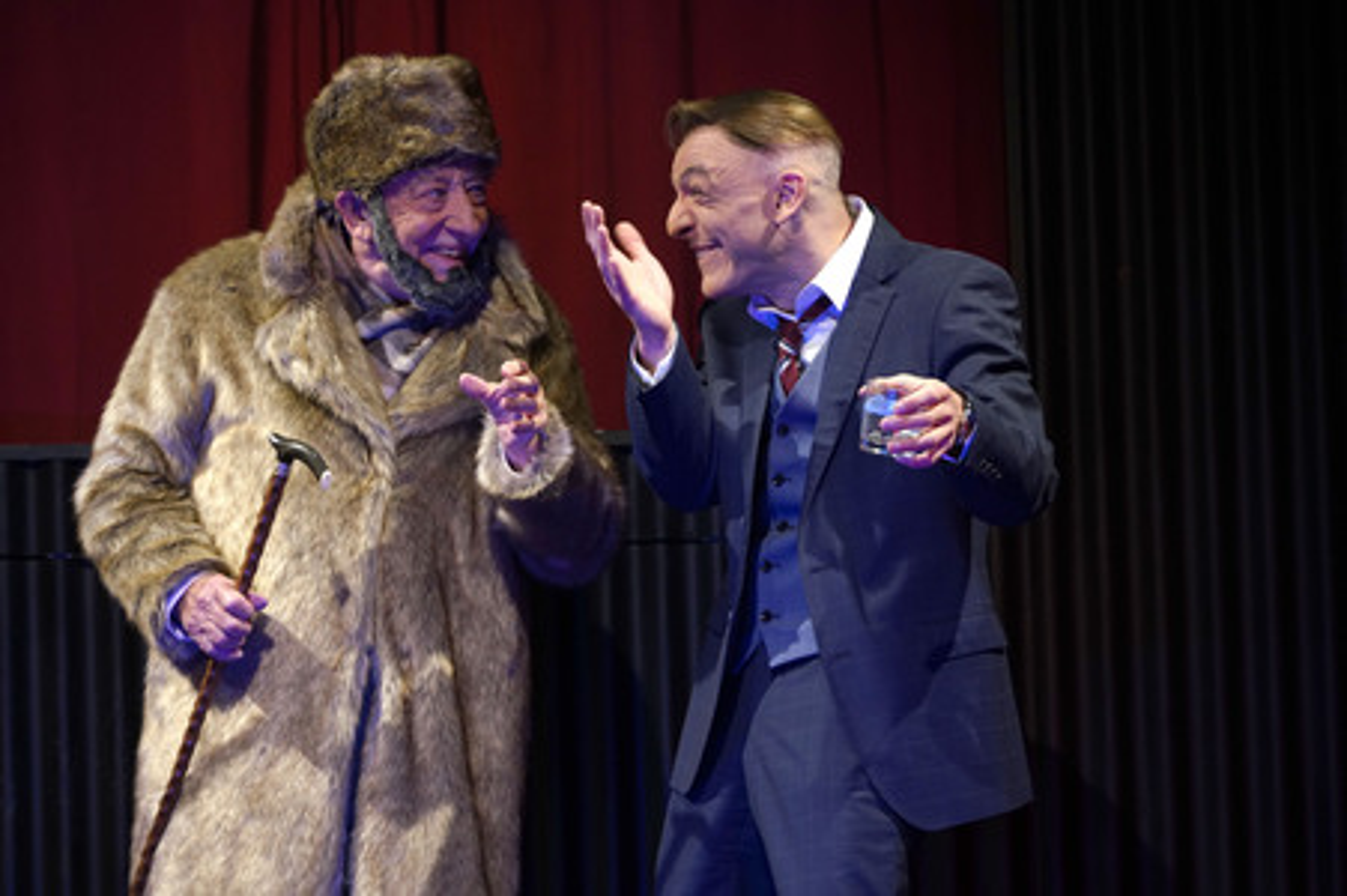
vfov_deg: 7.4
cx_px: 674
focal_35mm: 185
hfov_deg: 11.1
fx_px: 6917
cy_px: 448
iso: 2000
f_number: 5.6
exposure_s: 1/250
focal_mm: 185
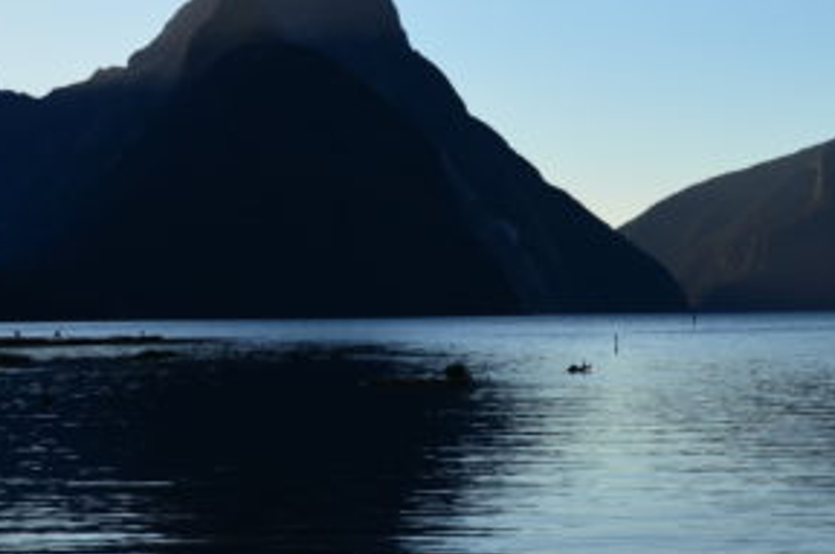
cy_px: 175
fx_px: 1647
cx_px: 716
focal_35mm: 71
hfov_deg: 27.6
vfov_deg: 19.0
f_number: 6.3
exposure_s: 1/160
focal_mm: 21
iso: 200
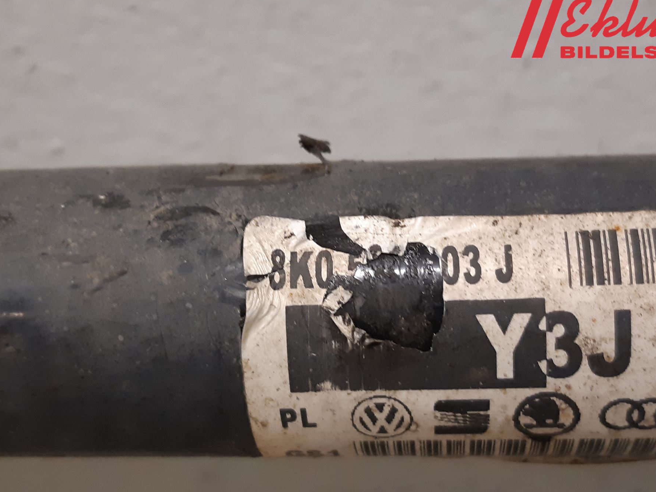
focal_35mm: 30
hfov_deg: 59.9
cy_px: 279
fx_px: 568
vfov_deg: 46.7
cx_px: 359
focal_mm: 3.93
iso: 200
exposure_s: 1/50
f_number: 1.7
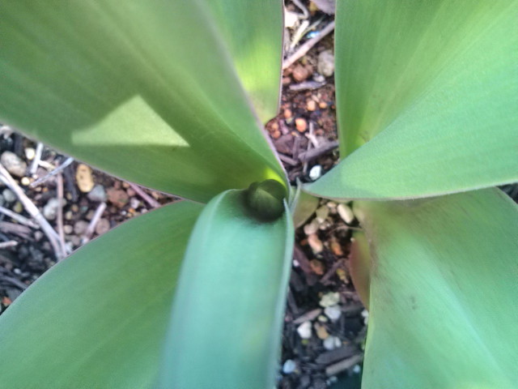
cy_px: 194
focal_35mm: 32
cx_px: 259
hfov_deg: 56.8
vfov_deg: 44.2
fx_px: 479
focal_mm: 3.3
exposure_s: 1/25
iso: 75
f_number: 2.8
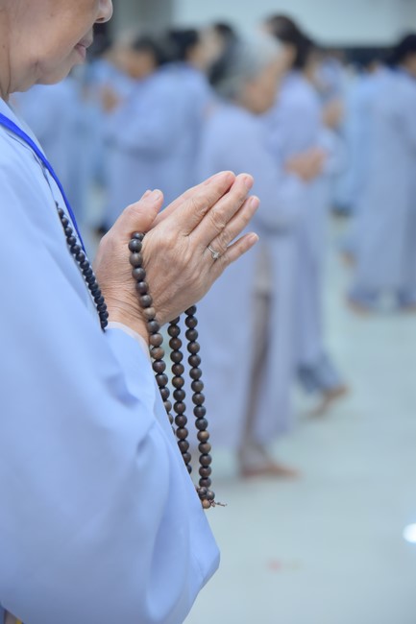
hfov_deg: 16.1
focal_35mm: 85
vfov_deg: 23.9
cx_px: 208
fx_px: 1474
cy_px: 312
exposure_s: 1/160
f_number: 4.5
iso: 1600
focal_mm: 85
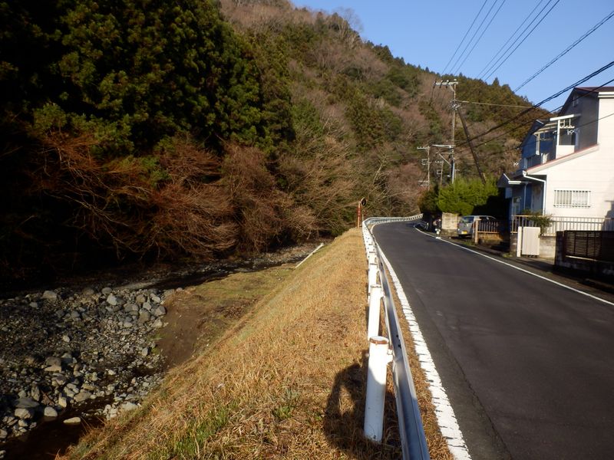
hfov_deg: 71.6
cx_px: 307
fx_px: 426
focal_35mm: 24
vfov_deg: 56.8
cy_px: 230
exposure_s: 1/100
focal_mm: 4.2
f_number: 7.9
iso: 80
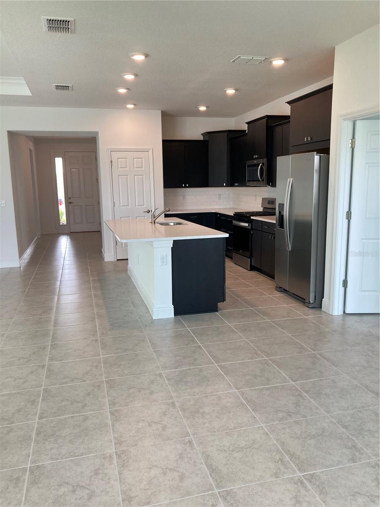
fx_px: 410
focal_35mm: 28
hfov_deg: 49.7
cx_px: 190
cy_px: 254
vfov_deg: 63.4
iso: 50
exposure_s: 1/120
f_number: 1.8
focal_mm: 3.99
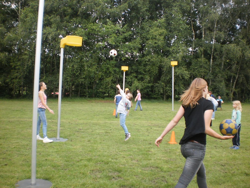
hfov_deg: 51.4
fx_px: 260
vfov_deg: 39.7
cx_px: 125
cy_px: 94
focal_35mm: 36
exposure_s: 1/640
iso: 200
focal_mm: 6.3
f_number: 3.1
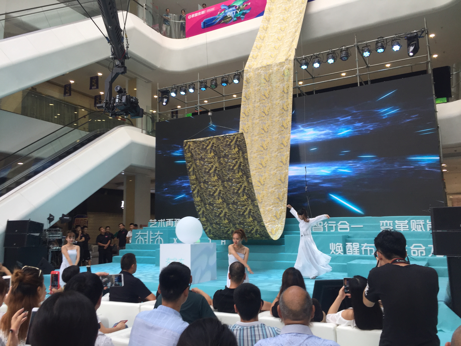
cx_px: 230
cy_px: 173
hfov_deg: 61.7
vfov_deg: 48.2
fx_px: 386
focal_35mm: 29
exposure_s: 1/100
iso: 40
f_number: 2.2
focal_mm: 4.15
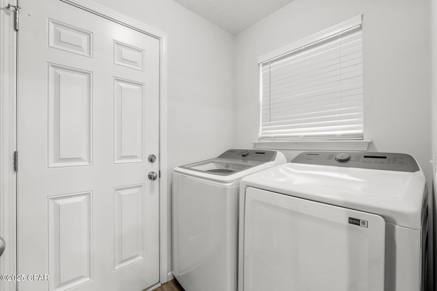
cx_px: 218
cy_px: 146
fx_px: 182
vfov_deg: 77.3
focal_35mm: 15
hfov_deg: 100.4
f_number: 9
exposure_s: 1/8
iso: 400
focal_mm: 10
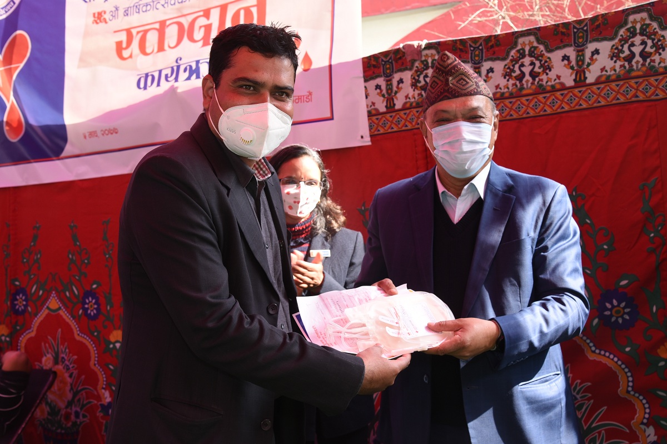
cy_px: 222
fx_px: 889
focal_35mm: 48
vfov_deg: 28.1
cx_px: 334
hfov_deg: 41.1
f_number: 8
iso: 640
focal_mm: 48
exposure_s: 1/125
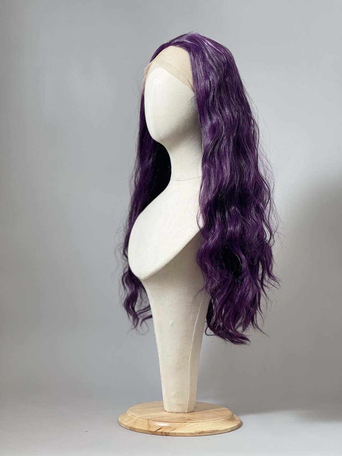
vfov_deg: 30.3
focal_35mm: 64
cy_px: 228
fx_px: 843
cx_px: 171
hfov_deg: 22.9
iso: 64
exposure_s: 1/100
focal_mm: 7.5
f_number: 2.2
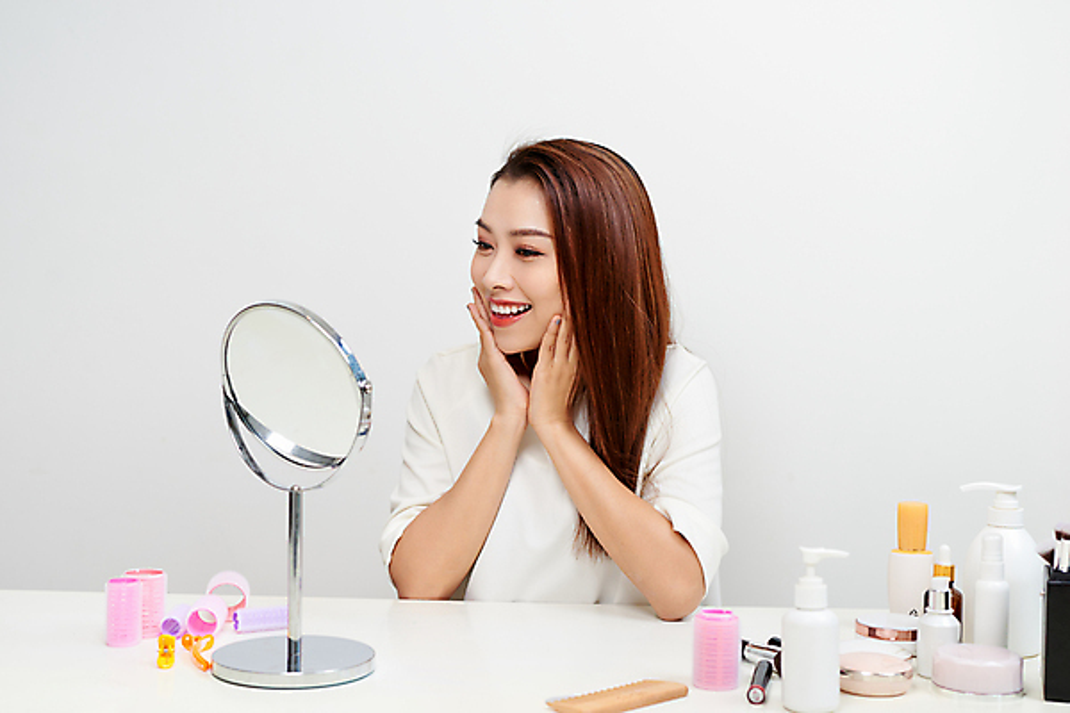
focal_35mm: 50
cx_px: 535
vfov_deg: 27.0
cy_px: 356
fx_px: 1486
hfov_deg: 39.6
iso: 200
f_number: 4
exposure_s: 1/125
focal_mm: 50
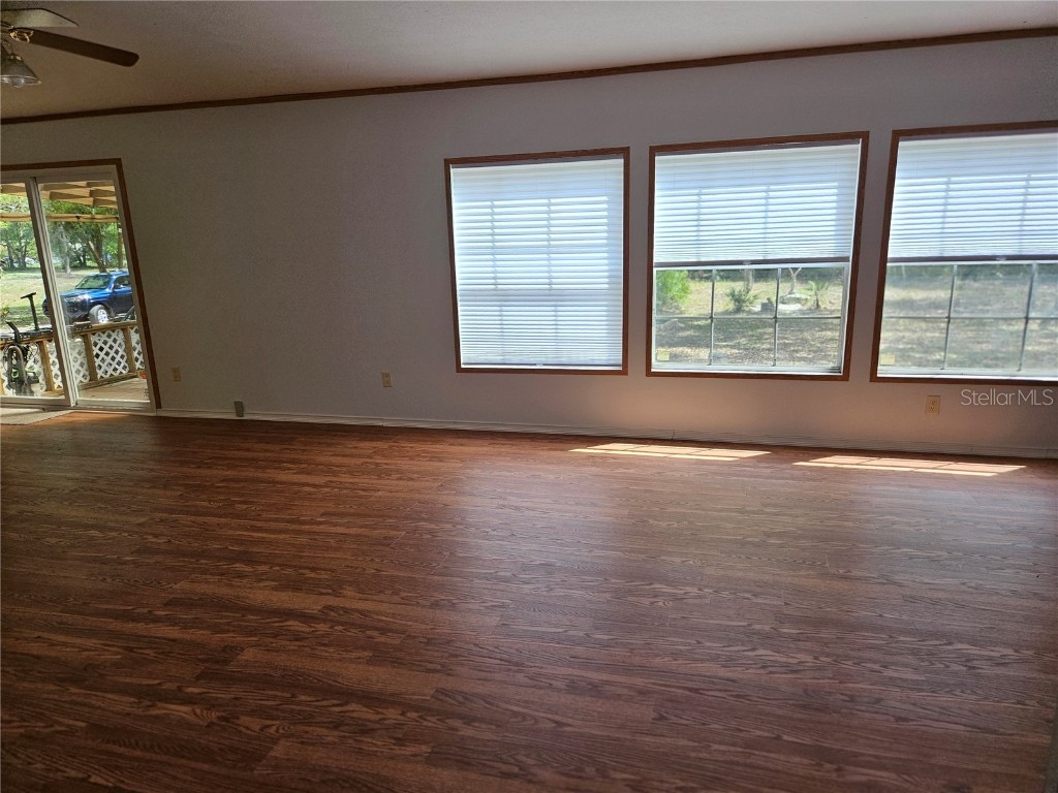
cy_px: 396
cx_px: 529
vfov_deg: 58.9
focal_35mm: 23
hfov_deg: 73.9
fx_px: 703
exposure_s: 1/383
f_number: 1.8
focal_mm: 5.4
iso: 50
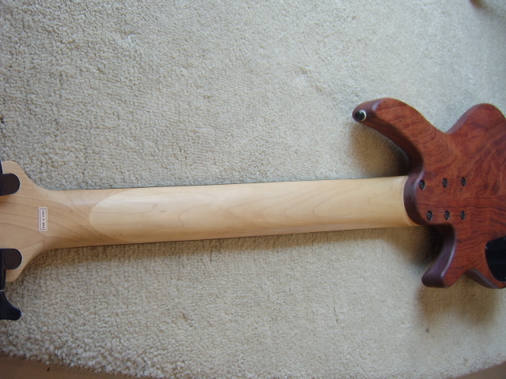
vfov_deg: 45.4
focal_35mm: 31
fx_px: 453
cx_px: 253
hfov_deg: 58.4
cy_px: 190
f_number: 2.7
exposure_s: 1/11
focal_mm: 8.13
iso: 100
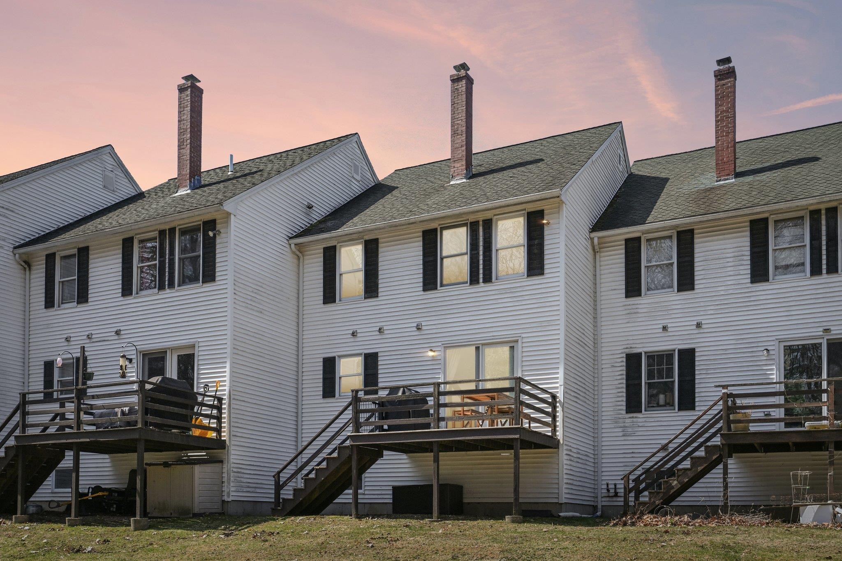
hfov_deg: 61.9
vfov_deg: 43.6
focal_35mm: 30
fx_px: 702
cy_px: 280
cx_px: 421
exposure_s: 1/640
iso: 400
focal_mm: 30
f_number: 8
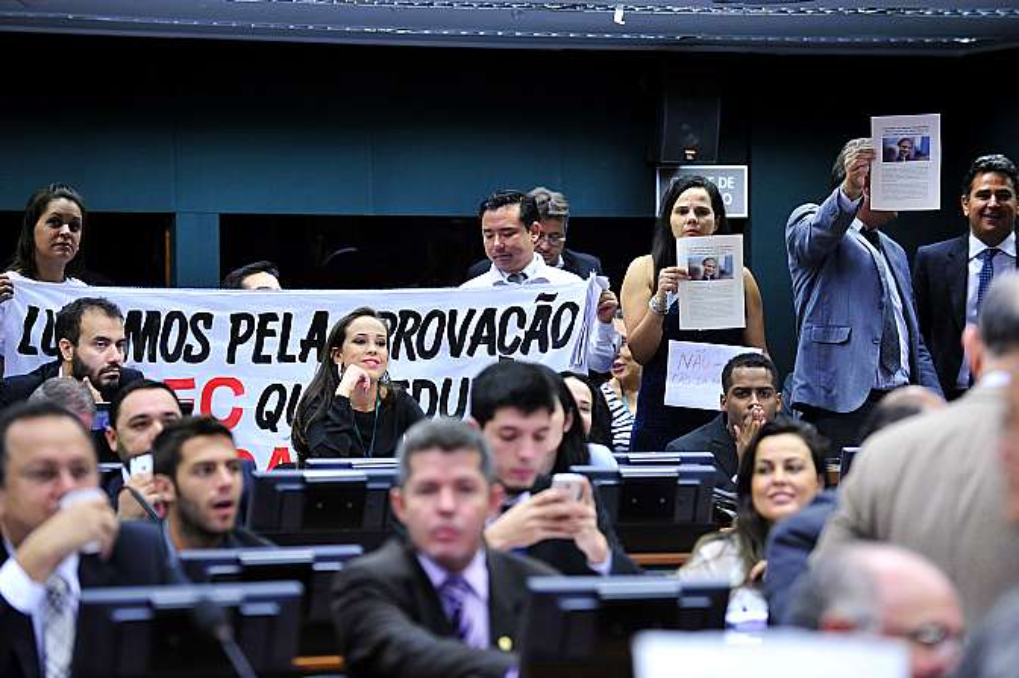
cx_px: 510
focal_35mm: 190
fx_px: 5374
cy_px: 339
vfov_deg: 7.2
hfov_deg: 10.8
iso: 2000
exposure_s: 1/160
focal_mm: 190
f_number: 4.5
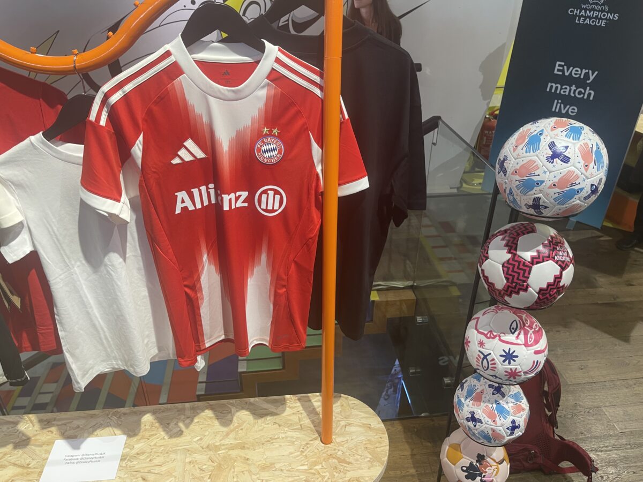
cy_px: 241
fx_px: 464
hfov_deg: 69.4
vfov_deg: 54.9
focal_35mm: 25
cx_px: 322
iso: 64
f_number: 1.6
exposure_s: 1/50
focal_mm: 5.1
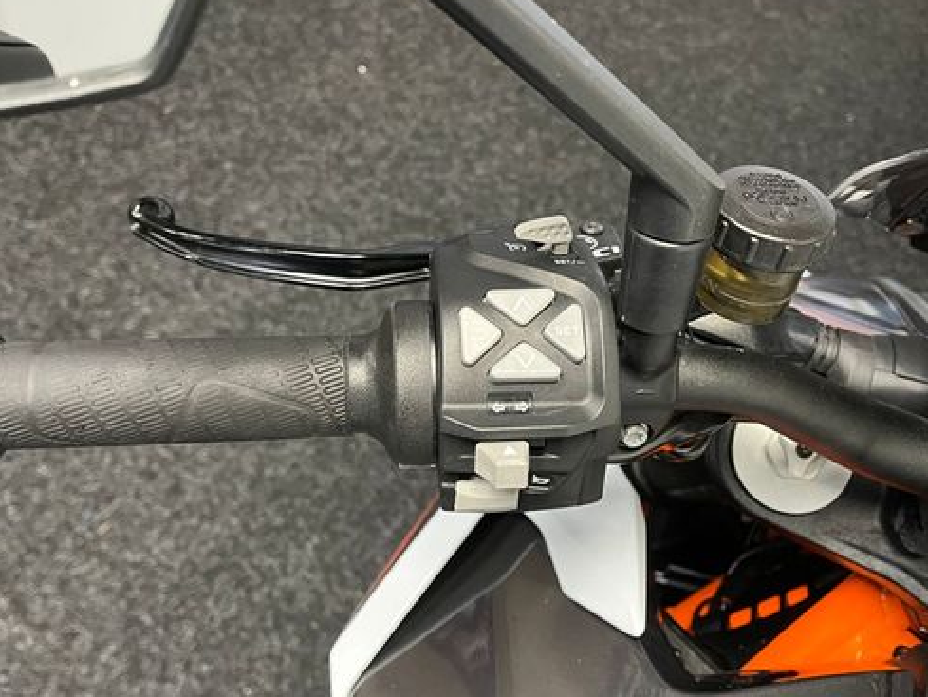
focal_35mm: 34
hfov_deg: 53.7
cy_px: 370
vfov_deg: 41.8
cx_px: 537
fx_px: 912
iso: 500
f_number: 1.6
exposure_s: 1/50
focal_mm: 5.1
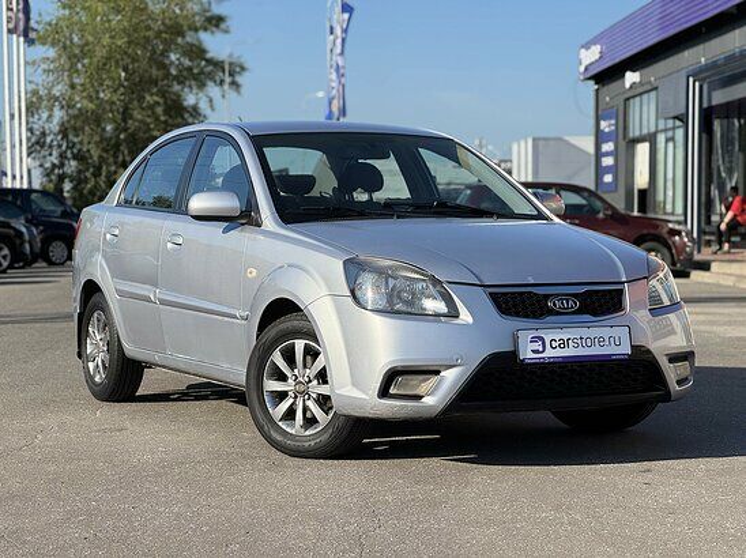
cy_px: 279
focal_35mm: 77
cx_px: 373
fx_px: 1658
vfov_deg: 19.1
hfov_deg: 25.4
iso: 25
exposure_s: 1/951
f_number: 2.8
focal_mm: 9
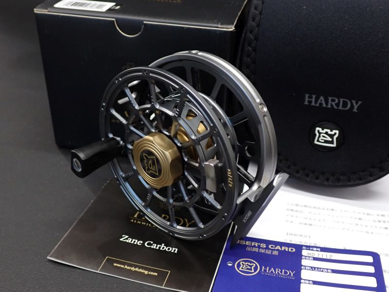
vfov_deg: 39.7
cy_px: 146
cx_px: 194
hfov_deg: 51.4
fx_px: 405
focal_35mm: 36
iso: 250
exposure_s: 1/40
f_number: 2.5
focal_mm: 6.37
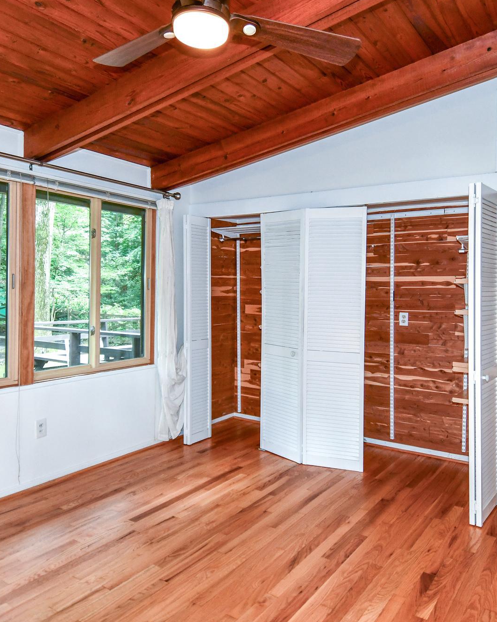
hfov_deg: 54.9
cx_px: 237
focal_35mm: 26
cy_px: 308
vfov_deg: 66.0
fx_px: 478
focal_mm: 12
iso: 900
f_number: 4
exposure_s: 1/60
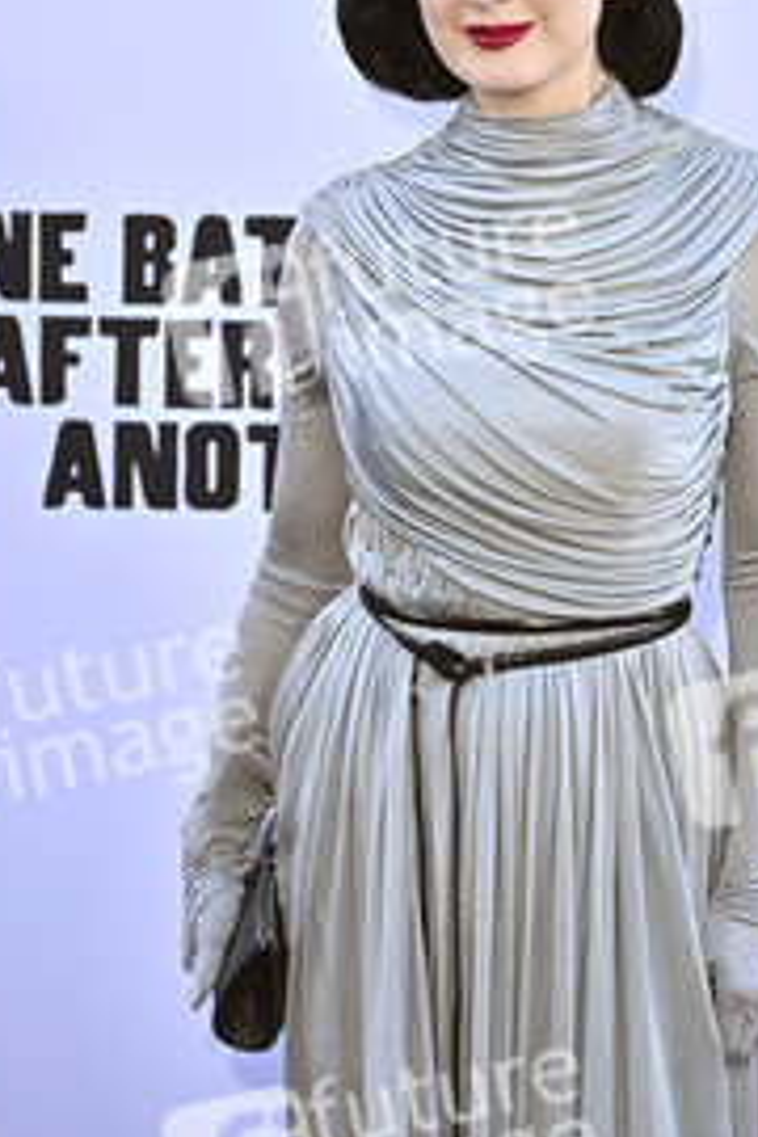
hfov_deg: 11.4
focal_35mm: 120
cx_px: 501
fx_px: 3790
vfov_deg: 17.1
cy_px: 518
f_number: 5.6
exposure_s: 1/320
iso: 640
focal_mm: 81
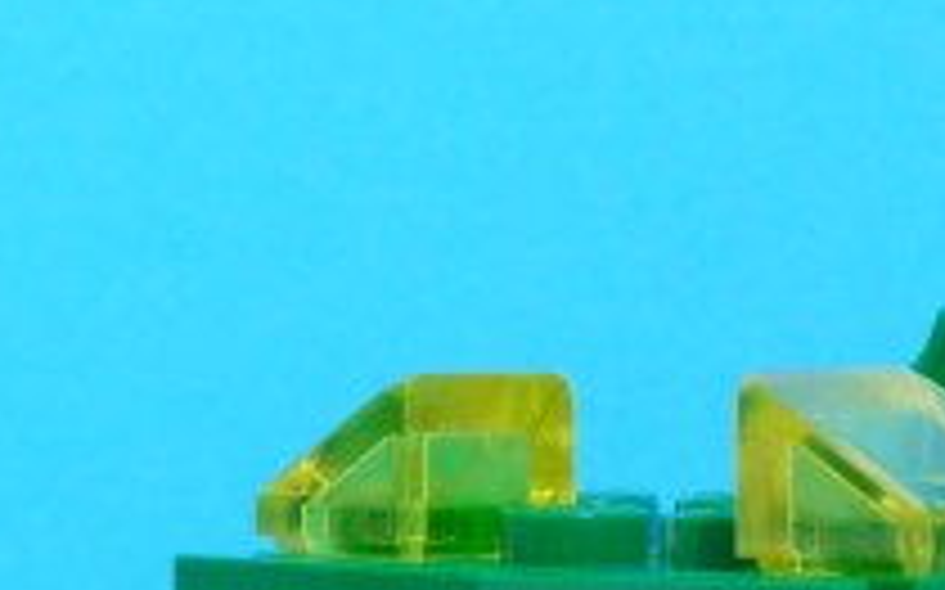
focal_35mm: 182
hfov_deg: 11.3
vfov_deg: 7.2
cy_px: 644
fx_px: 4685
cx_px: 1102
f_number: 5.6
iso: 100
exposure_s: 1/5
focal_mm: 8
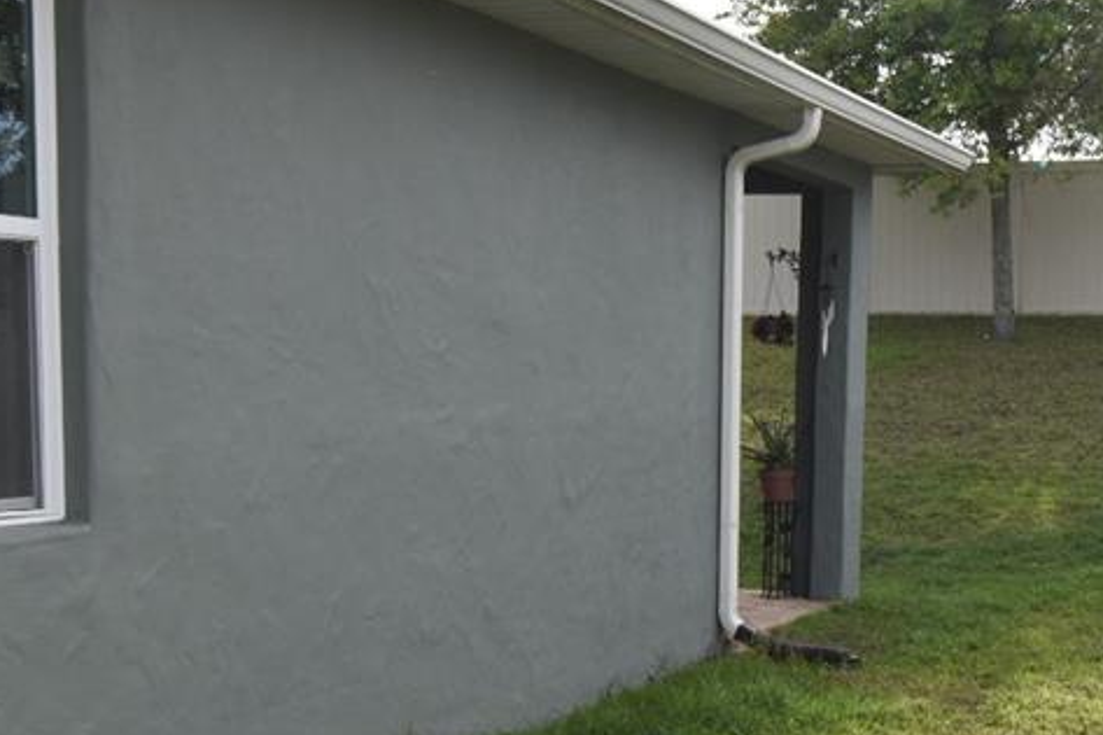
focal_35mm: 65
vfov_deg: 20.7
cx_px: 884
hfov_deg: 30.2
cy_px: 546
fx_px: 1991
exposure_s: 1/250
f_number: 8
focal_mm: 20
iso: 200
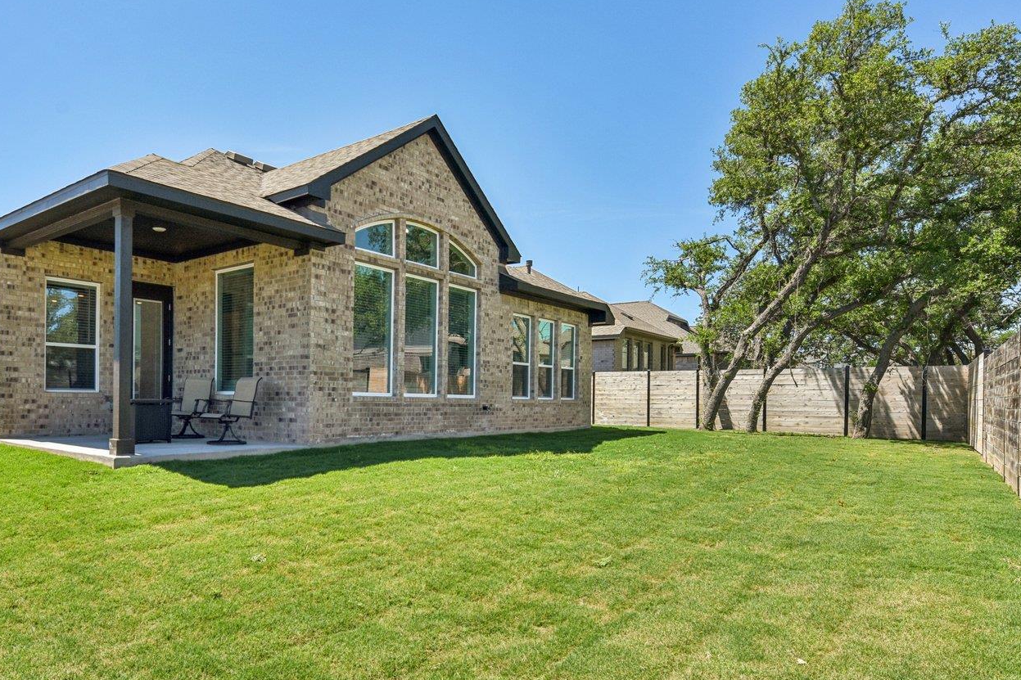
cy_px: 405
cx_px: 388
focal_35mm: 23
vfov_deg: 54.7
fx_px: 652
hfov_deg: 74.9
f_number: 8
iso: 100
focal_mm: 14
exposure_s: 1/320
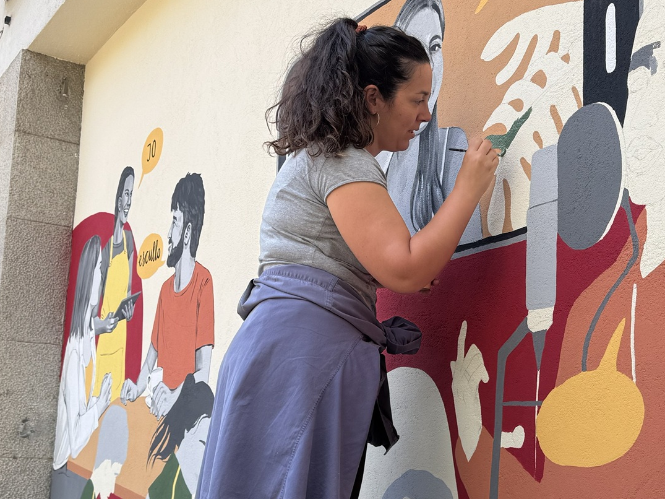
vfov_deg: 28.4
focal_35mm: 51
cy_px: 315
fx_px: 980
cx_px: 397
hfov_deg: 37.4
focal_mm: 6.76
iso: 80
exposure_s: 1/658
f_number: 1.78
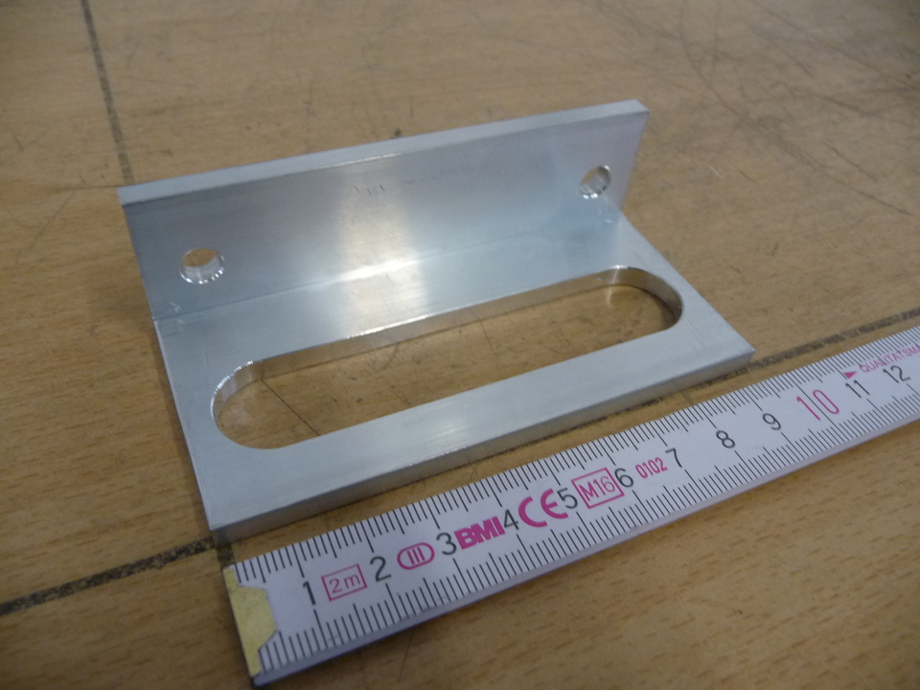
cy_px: 345
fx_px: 744
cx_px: 460
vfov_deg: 49.7
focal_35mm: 28
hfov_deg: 63.4
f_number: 3.3
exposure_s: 1/30
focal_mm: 4.7
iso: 250
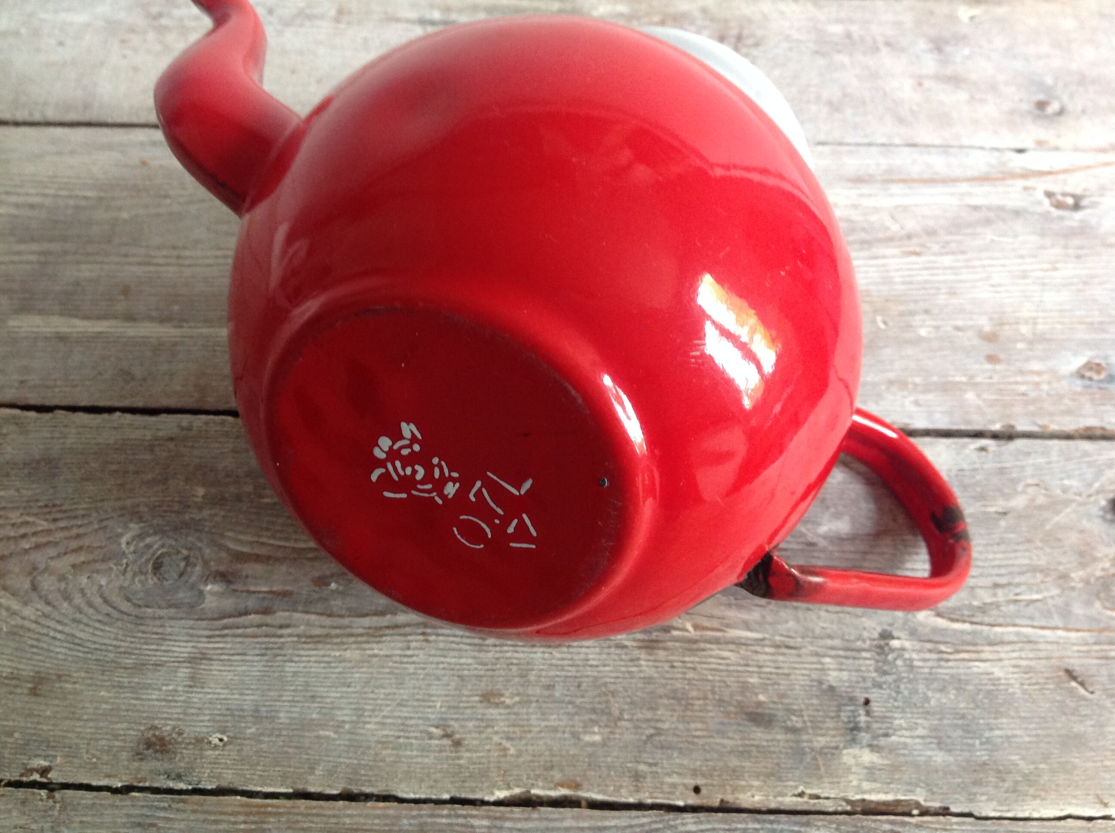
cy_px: 416
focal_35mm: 35
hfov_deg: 52.7
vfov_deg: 40.6
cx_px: 558
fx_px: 1126
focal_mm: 4.28
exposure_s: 1/15
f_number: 2.4
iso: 160
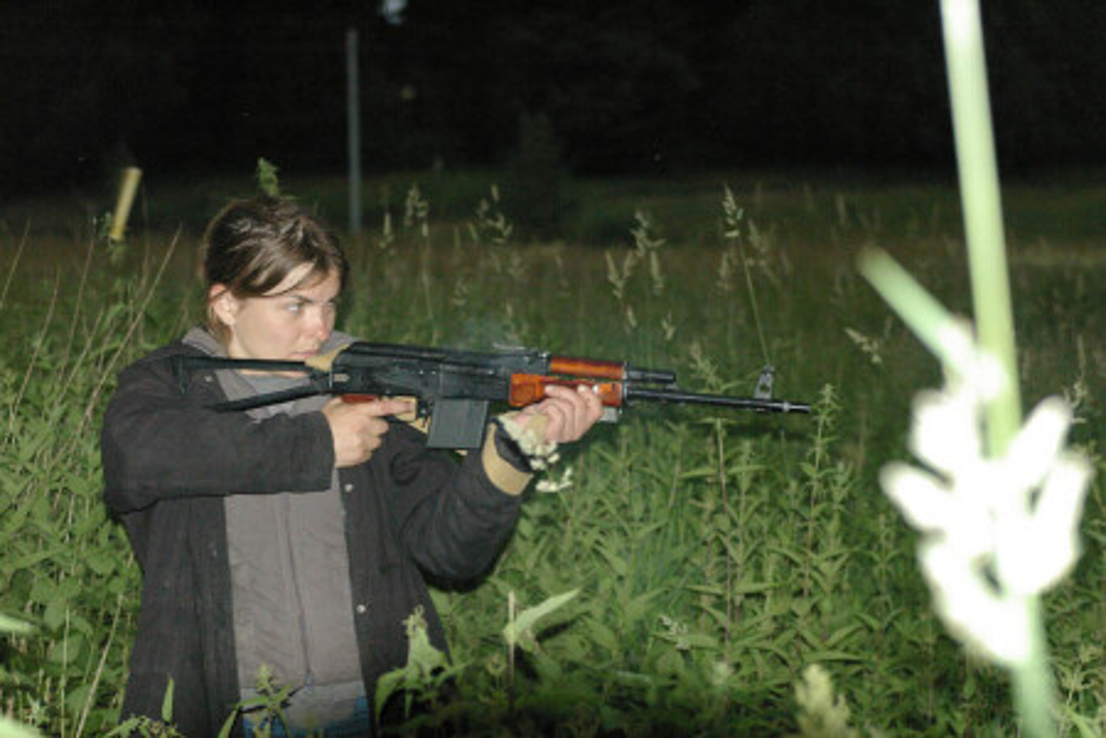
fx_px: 2673
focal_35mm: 87
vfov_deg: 15.7
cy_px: 369
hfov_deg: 23.4
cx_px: 553
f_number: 4
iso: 1600
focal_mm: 58
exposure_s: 1/90
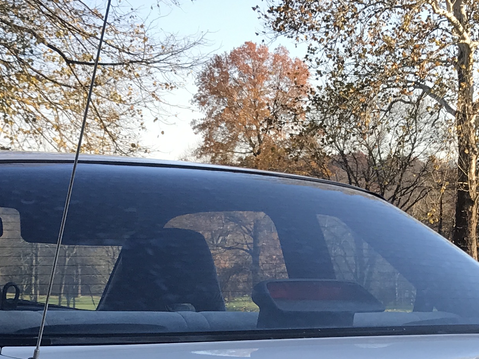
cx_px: 222
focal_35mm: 92
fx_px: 1273
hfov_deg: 21.3
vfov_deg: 15.2
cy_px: 484
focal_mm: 3.99
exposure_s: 1/630
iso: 20
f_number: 1.8
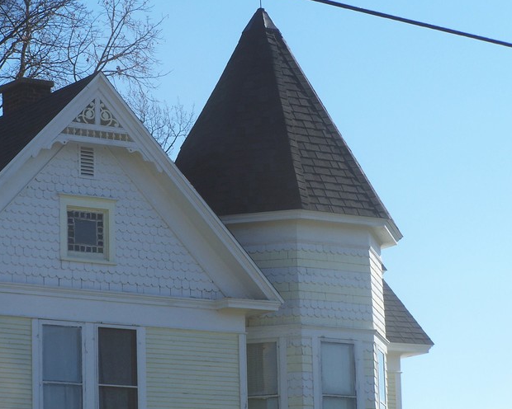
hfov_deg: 13.3
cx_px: 229
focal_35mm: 145
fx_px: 2197
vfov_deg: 10.7
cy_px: 201
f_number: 4.5
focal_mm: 21.2
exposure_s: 1/500
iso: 80
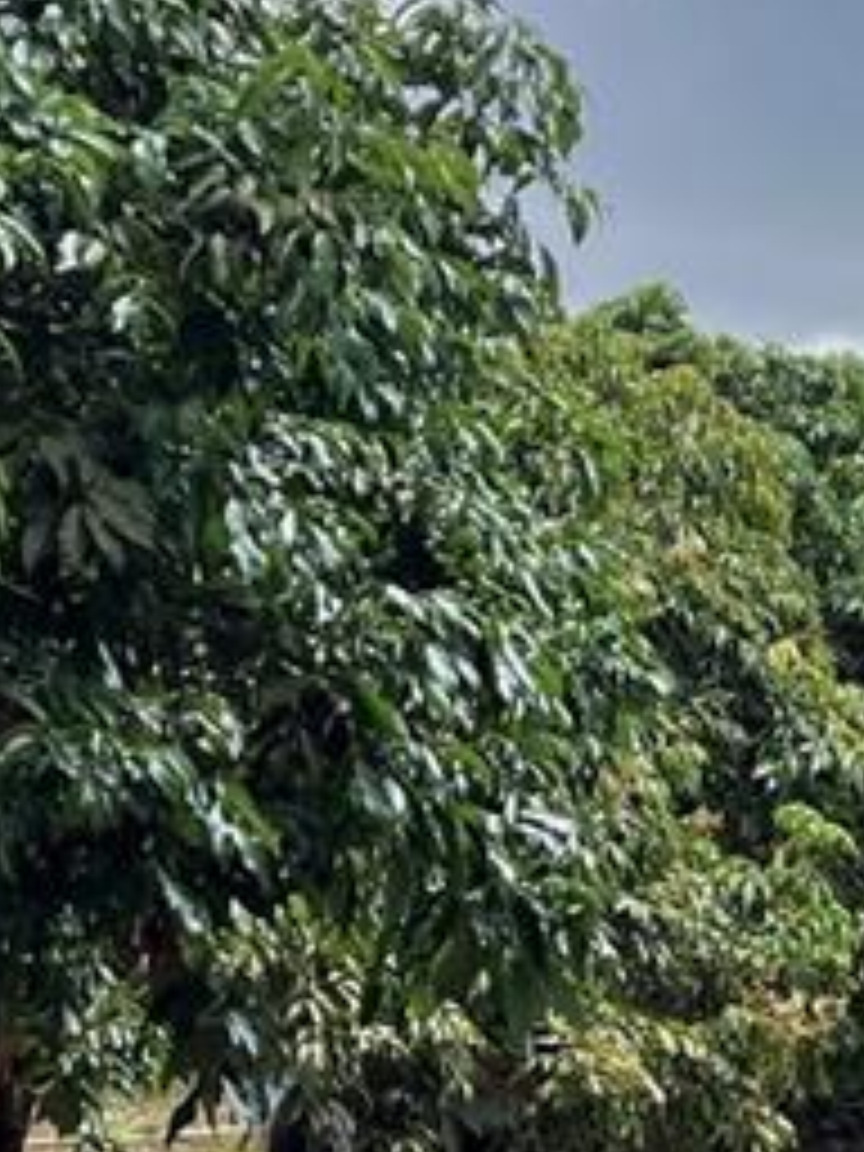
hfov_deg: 11.7
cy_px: 729
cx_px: 1206
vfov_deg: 16.1
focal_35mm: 122
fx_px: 4060
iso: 50
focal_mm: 5.7
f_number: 1.5
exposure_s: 1/2915
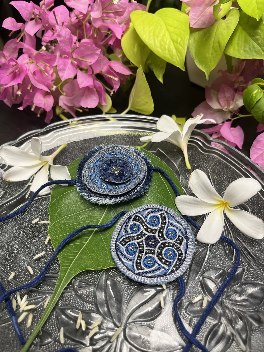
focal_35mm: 26
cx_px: 132
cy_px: 176
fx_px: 264
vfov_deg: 67.3
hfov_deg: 53.1
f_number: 1.6
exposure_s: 1/100
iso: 100
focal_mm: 5.1
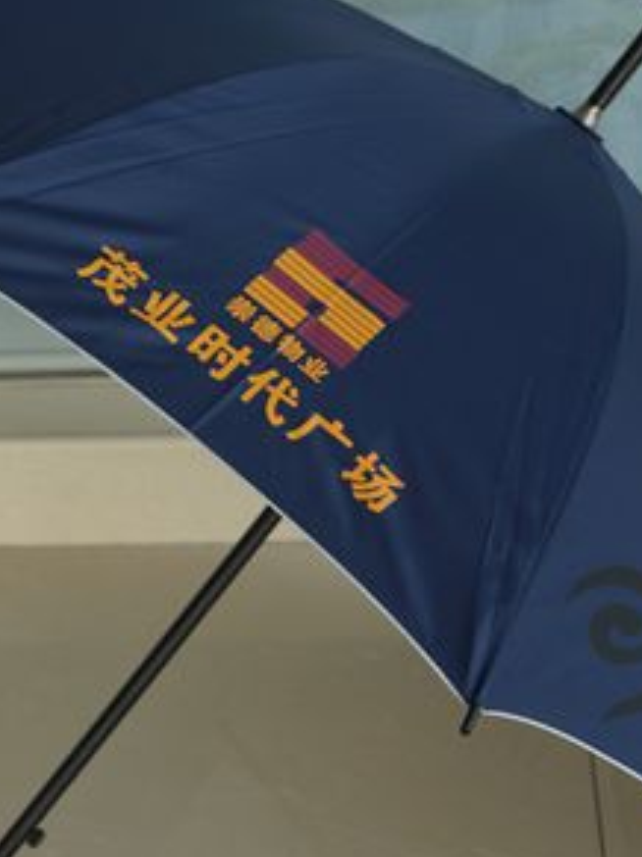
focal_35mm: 119
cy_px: 477
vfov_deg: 16.6
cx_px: 118
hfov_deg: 12.4
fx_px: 2945
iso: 100
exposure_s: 1/80
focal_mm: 30
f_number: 5
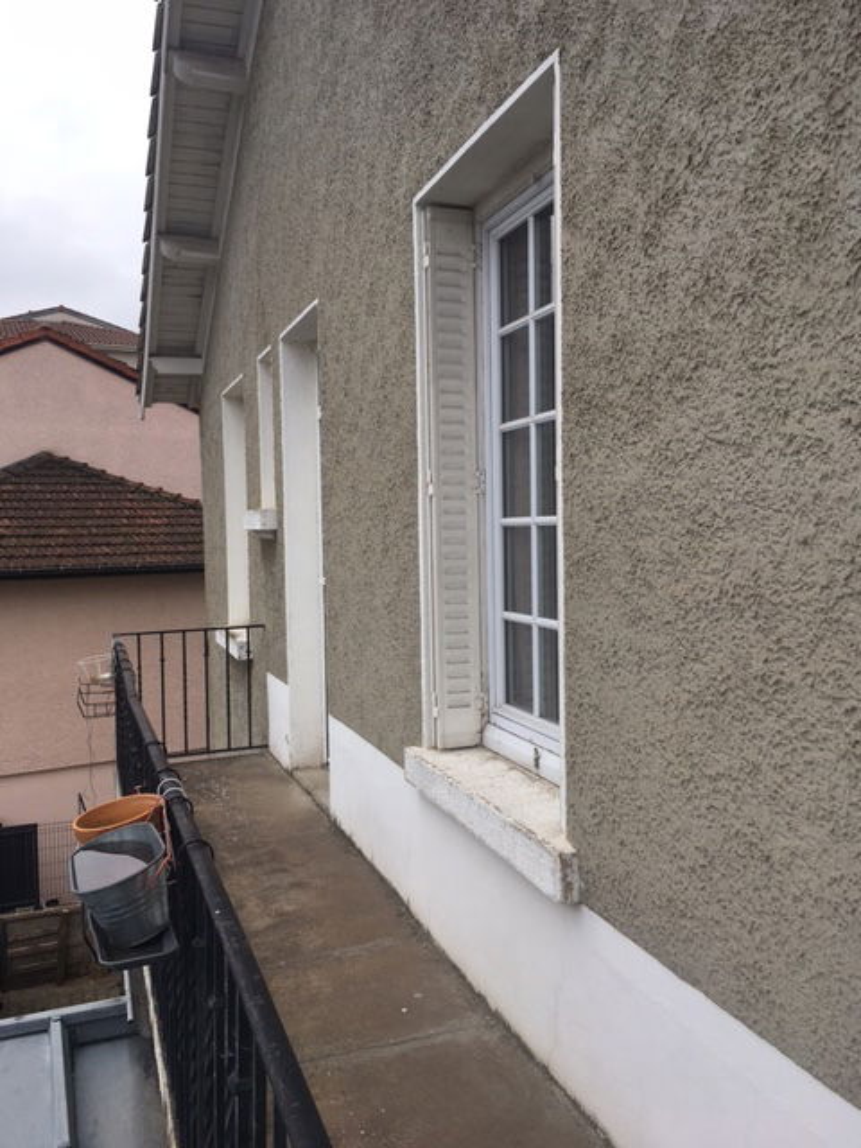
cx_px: 430
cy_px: 574
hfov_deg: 48.2
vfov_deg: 61.7
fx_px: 962
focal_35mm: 29
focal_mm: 4.15
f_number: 2.2
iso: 25
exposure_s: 1/232
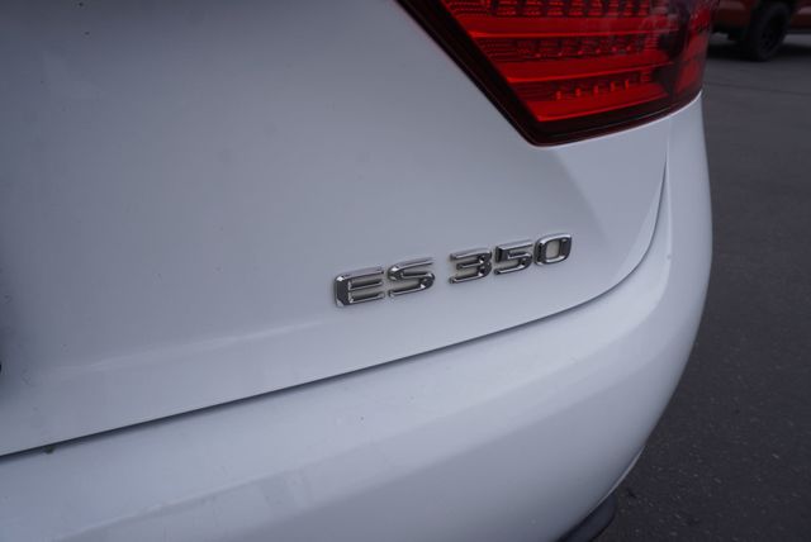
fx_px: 541
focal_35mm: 24
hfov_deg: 73.7
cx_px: 406
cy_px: 271
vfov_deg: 53.2
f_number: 9
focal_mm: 16
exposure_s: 1/125
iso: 100
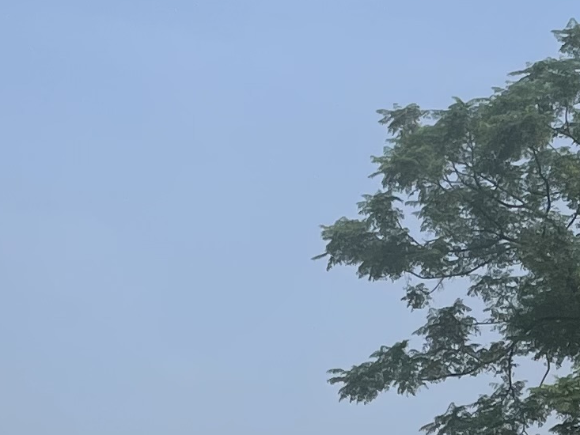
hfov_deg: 12.8
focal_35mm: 143
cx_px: 953
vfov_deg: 10.2
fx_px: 2396
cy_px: 501
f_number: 1.6
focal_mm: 4.2
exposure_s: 1/4464
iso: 32
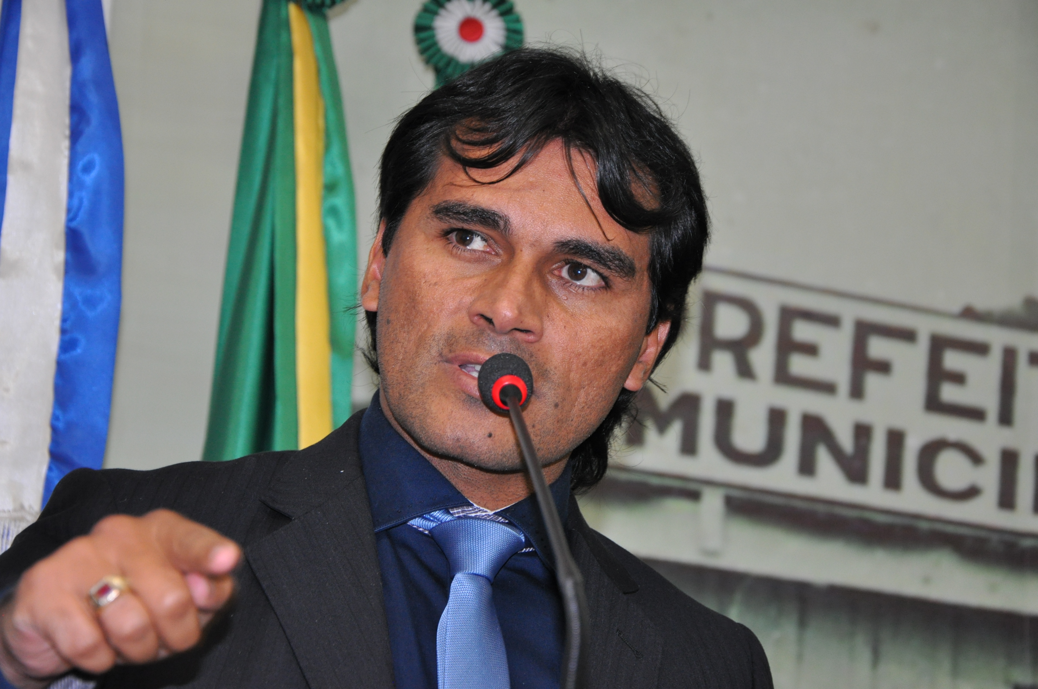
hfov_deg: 20.6
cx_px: 519
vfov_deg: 13.8
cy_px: 344
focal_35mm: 99
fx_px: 2851
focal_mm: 66
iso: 800
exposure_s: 1/60
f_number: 5.3
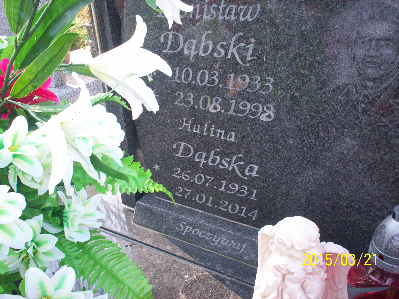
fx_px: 415
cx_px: 200
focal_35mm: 36
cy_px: 150
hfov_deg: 51.4
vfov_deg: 39.7
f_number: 4.5
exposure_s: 1/60
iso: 140
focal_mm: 6
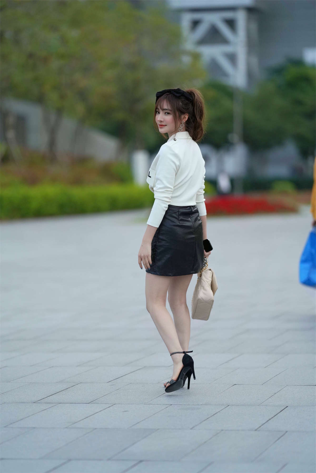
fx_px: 1777
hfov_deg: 10.2
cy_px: 236
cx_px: 158
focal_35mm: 135
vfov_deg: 15.2
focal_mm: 135
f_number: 1.8
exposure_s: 1/320
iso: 640
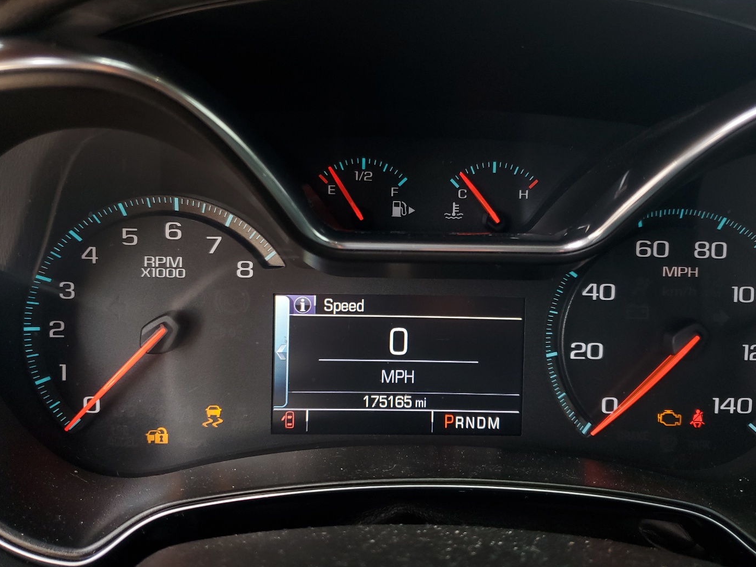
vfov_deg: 46.8
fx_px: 655
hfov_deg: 59.9
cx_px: 398
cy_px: 275
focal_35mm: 30
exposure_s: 1/120
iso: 66
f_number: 1.5
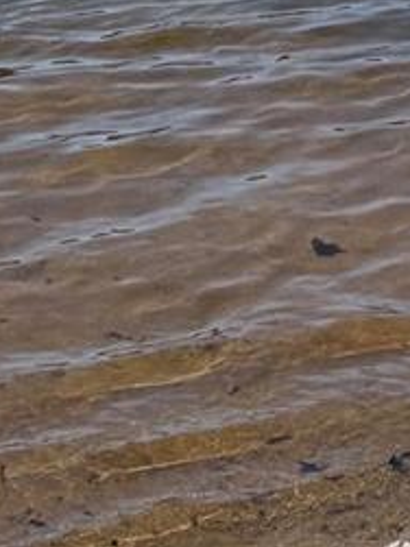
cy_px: -915
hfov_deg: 10.0
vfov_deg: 10.7
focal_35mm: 147
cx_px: 467
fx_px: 2323
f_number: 1.78
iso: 80
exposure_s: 1/7937
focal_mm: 6.76
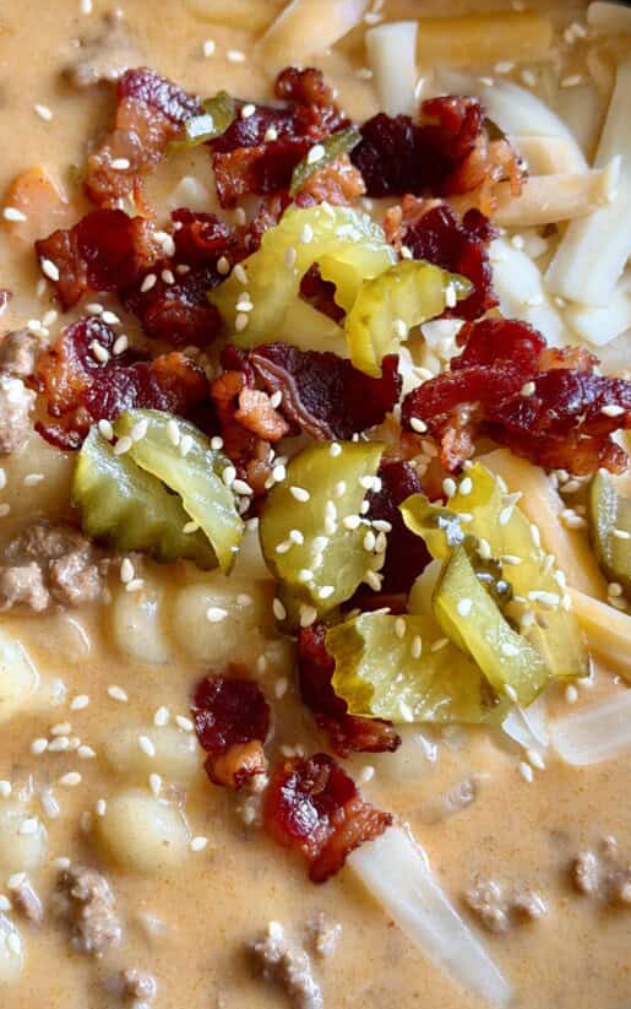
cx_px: 279
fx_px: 1649
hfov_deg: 21.6
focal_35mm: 60
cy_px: 475
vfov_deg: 34.0
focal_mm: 6.8
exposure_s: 1/60
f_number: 1.8
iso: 125
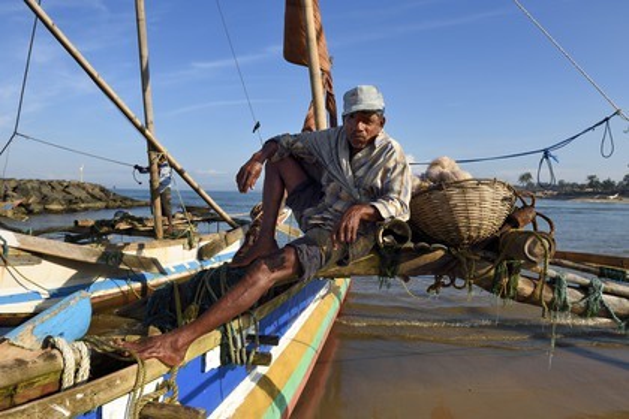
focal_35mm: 24
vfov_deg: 53.1
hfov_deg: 73.7
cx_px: 314
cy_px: 210
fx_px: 419
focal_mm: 24
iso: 200
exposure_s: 1/250
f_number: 11
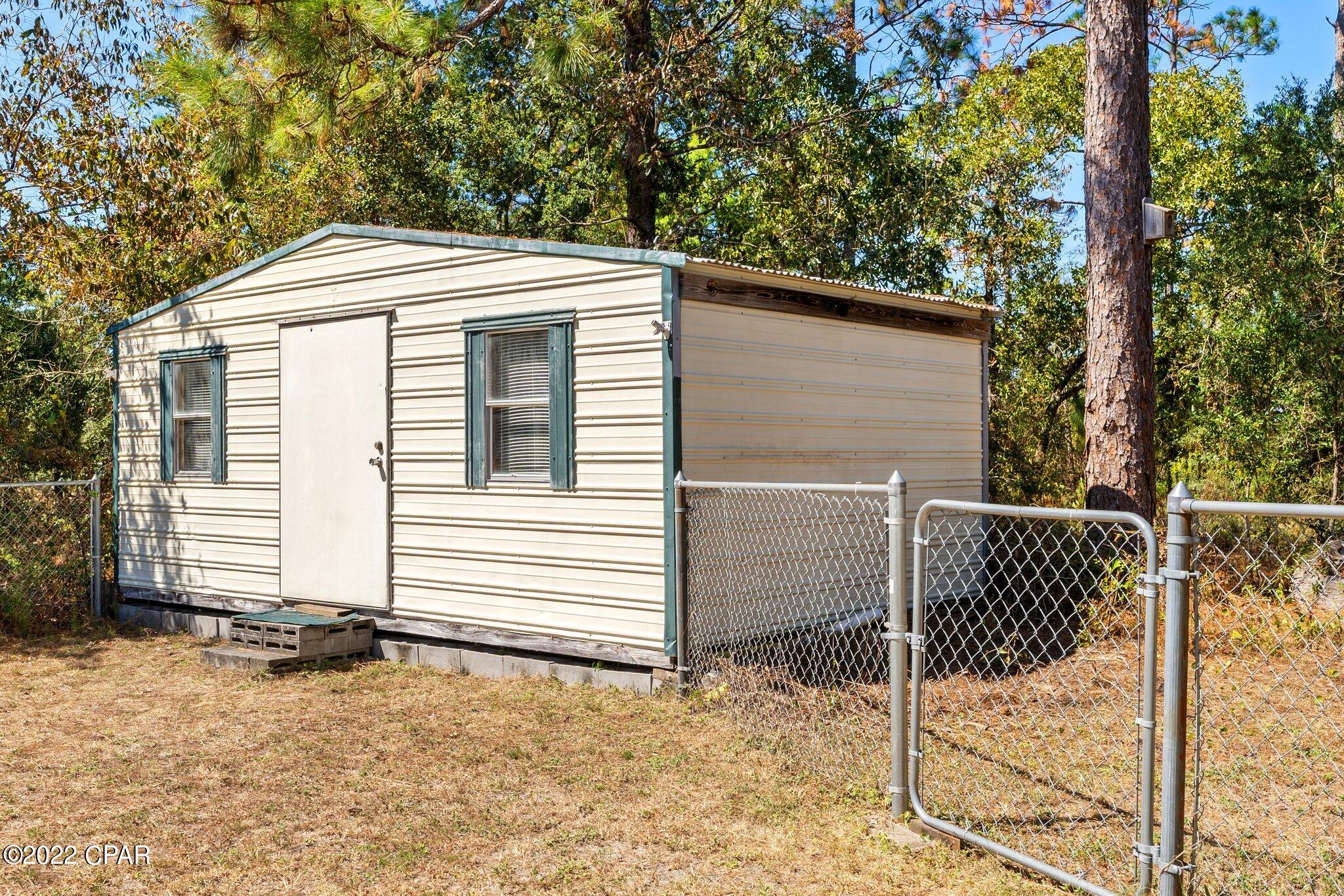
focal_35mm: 36
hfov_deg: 53.1
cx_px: 672
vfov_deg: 36.9
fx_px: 1344
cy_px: 448
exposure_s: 1/30
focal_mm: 24
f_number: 11
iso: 100
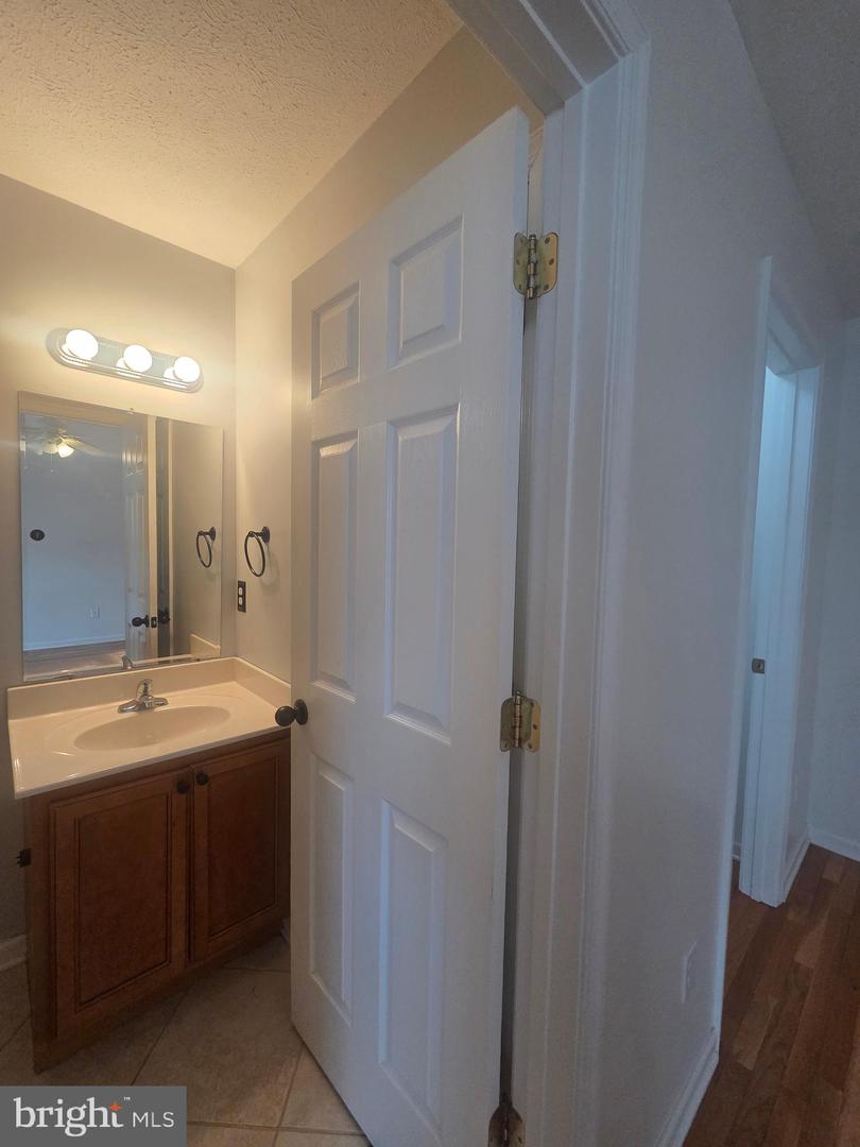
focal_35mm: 13
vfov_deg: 106.2
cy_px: 574
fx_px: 431
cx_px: 430
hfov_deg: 89.9
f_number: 2.2
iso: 250
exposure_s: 1/120
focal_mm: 2.2
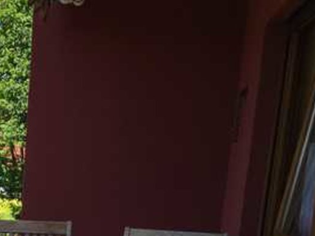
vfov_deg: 20.7
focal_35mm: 67
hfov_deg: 26.7
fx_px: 610
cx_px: -27
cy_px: 272
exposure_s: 1/706
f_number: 2.2
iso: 32
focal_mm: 4.15
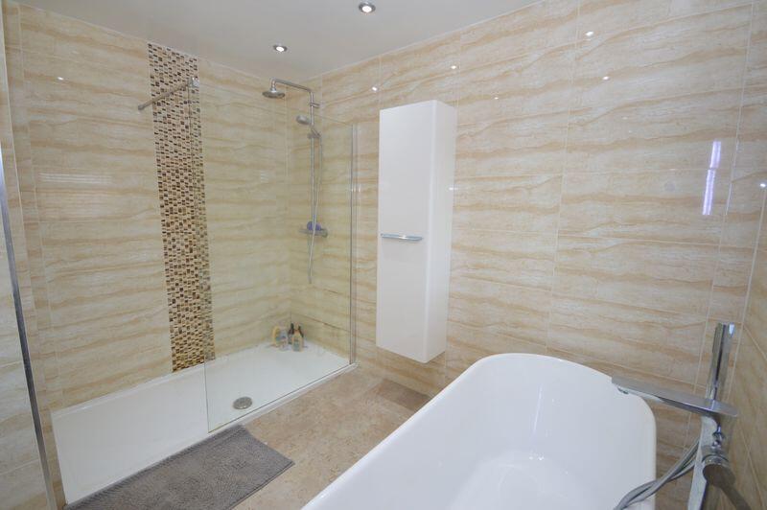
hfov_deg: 100.4
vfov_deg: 77.2
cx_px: 384
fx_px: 319
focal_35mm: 15
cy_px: 255
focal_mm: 10
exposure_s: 1/60
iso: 400
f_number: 4
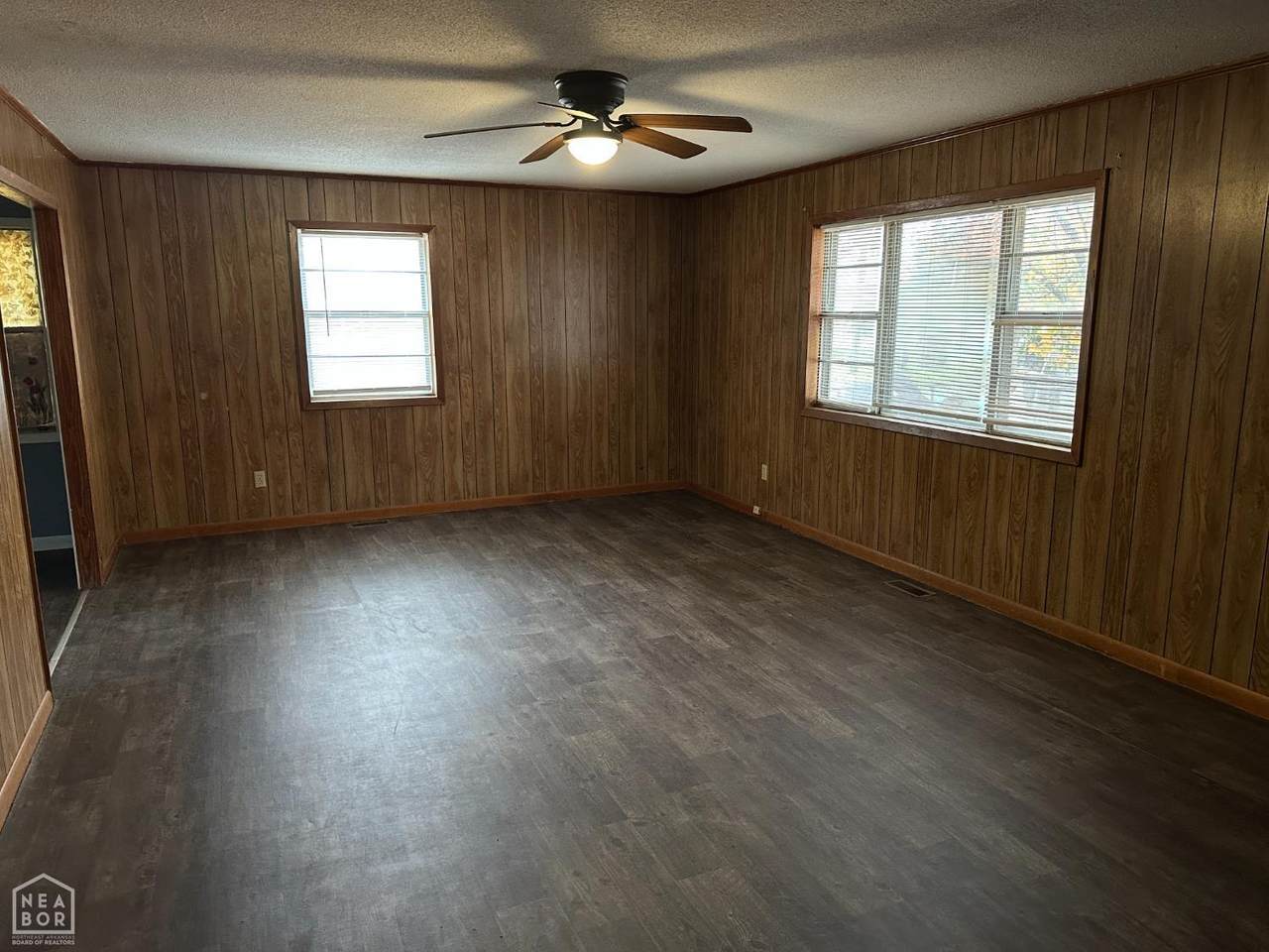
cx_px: 634
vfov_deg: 56.8
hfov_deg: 71.6
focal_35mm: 24
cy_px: 476
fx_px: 880
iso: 320
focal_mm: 6.86
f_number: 1.78
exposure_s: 1/60
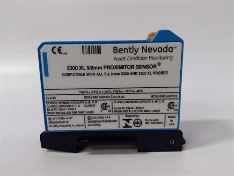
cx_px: 117
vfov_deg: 51.4
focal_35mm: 27
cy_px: 88
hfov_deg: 65.3
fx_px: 183
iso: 362
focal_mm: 3.79
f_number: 2
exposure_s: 1/33
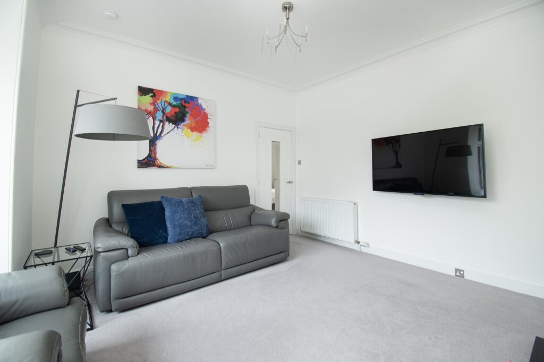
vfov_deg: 77.3
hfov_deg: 100.4
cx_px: 272
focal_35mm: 15
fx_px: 227
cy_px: 181
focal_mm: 10
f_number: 8
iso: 320
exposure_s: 1/2.5
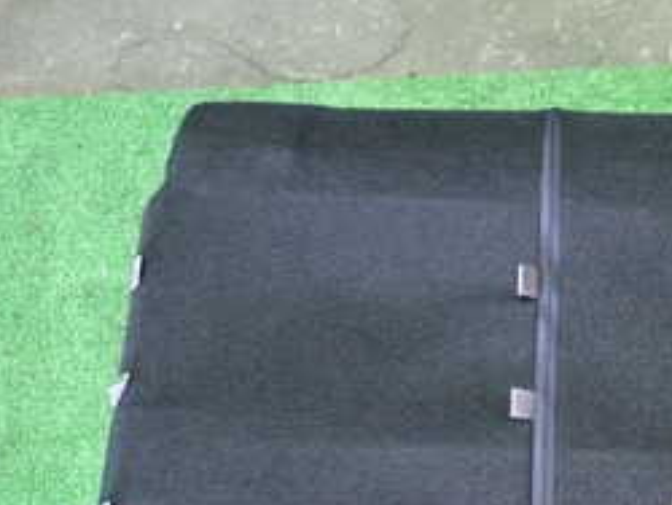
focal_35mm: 60
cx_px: 605
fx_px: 1166
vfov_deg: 23.2
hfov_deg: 30.7
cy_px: 537
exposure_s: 1/30
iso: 800
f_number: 2
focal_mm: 4.5
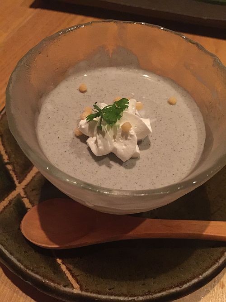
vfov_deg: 61.7
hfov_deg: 48.2
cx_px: 113
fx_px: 253
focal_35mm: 29
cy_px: 151
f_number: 2.2
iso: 200
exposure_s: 1/8
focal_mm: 4.15
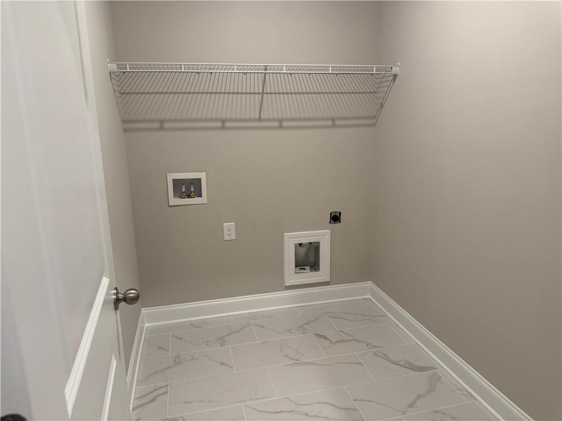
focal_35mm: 24
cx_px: 281
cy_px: 210
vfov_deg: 56.8
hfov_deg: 71.6
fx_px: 390
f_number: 1.78
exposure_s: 1/60
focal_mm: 6.76
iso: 200
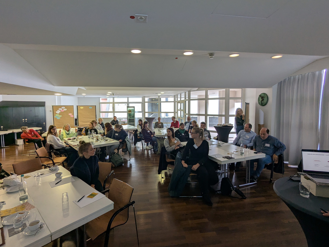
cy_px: 118
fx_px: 162
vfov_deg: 74.7
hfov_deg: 91.0
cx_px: 163
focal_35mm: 17
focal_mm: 2.35
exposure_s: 1/50
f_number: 2.2
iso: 105
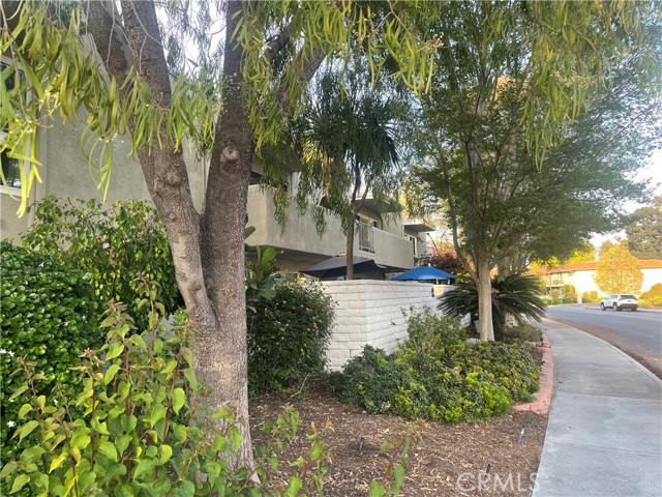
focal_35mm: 26
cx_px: 331
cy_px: 248
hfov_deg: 67.3
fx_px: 497
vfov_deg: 53.1
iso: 32
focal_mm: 4.2
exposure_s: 1/124
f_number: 1.6
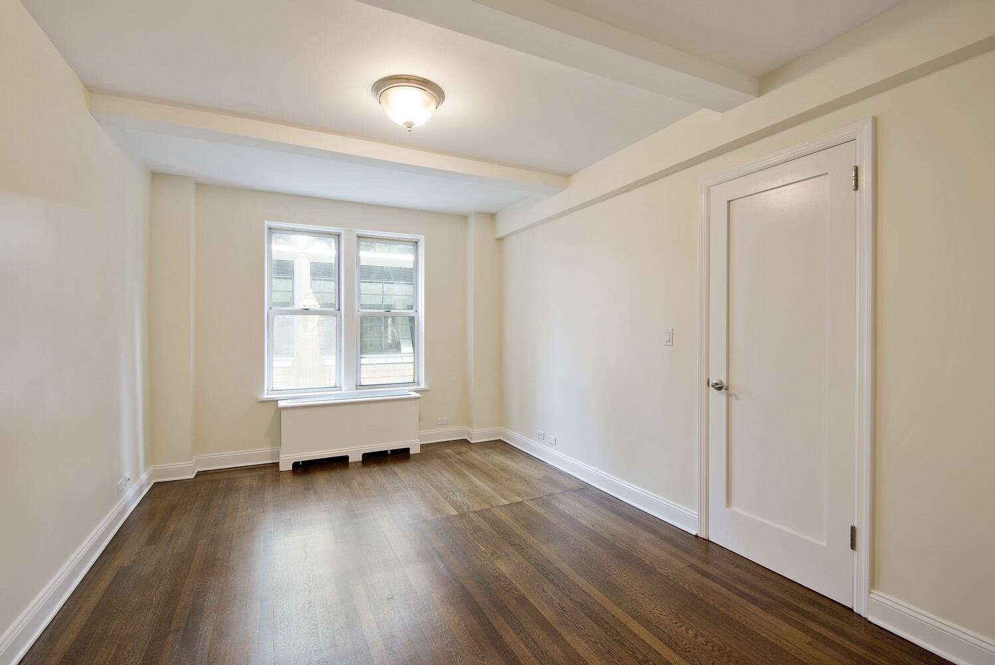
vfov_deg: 73.8
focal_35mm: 16
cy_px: 332
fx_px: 442
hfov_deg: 96.7
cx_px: 498
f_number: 11
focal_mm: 16
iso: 100
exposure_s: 1.3
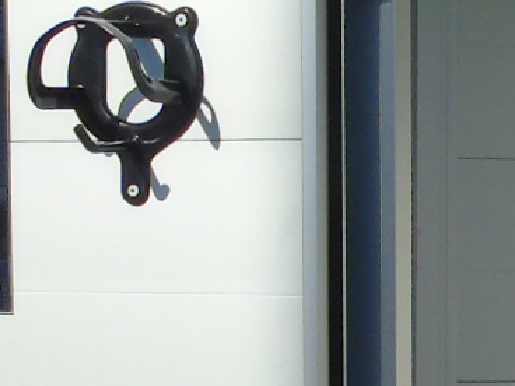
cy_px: 590
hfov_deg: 11.0
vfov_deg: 8.2
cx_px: 640
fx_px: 2618
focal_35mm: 176
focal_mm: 4.4
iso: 80
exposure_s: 1/1000
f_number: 4.8
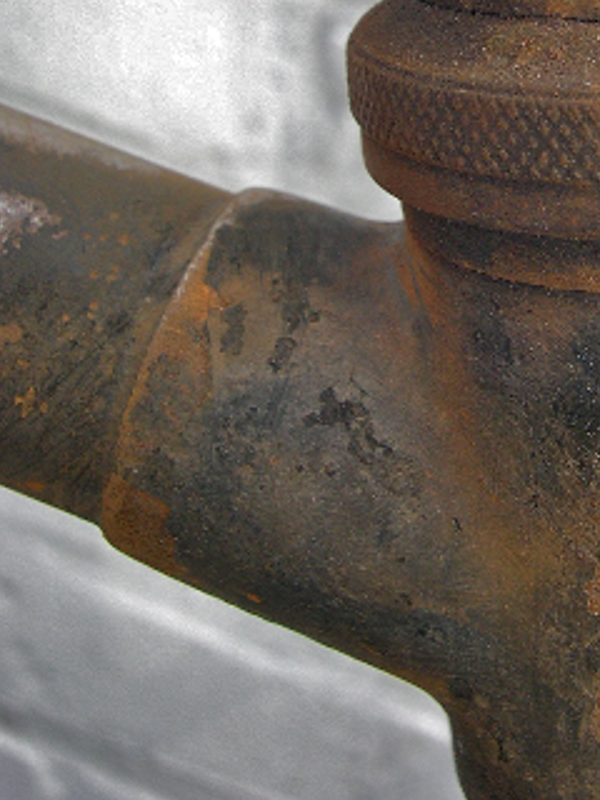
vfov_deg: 24.8
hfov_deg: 18.9
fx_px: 1756
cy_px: 55
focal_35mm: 76
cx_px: 582
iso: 100
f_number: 7.6
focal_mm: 8
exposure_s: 1/60
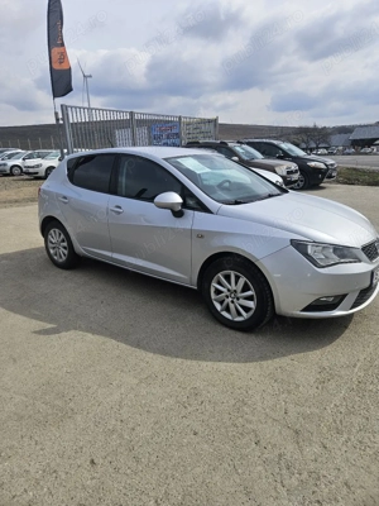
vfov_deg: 73.9
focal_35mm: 23
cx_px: 190
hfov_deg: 58.9
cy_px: 253
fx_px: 336
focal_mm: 5.4
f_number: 1.8
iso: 25
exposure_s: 1/3333
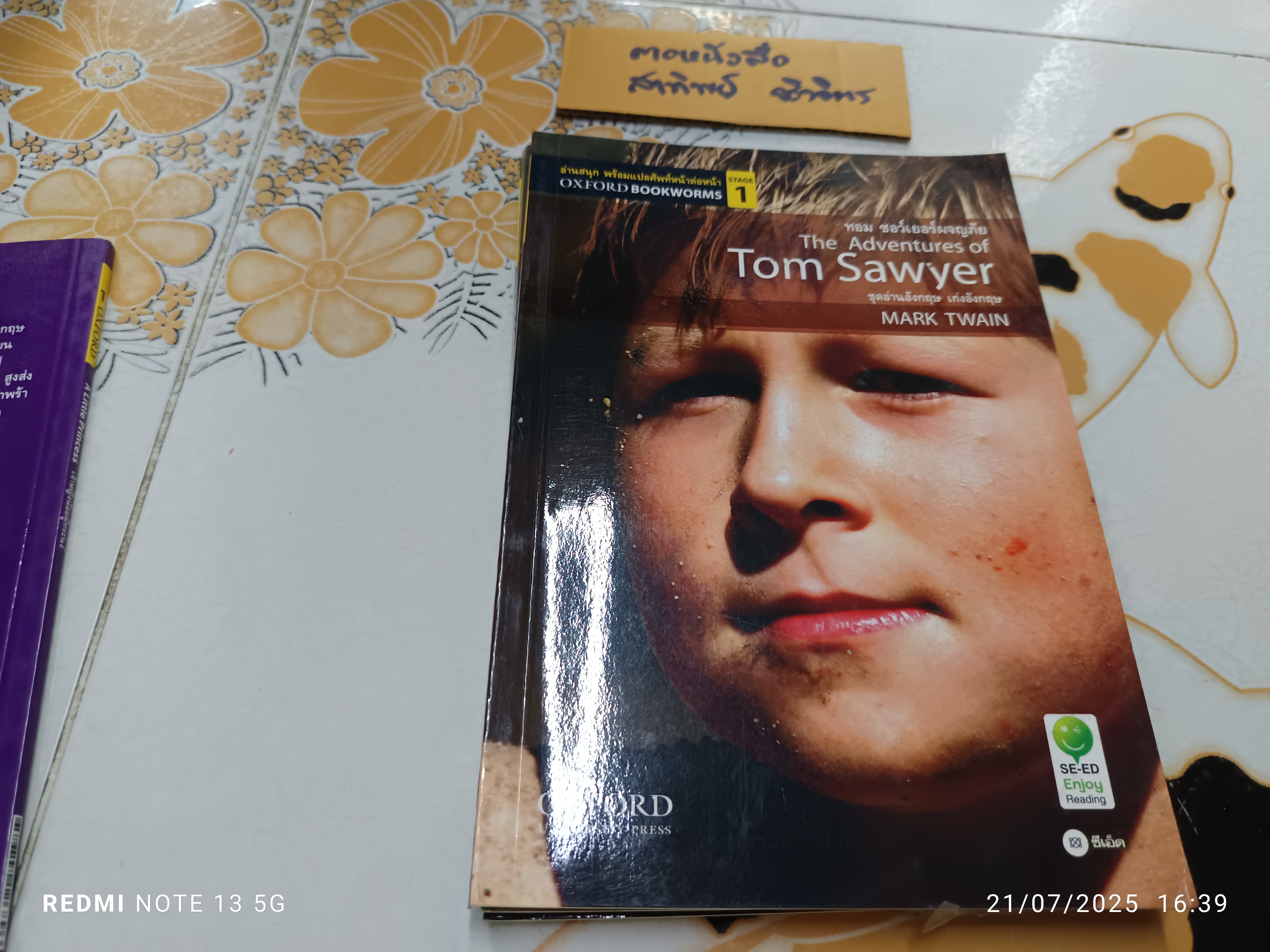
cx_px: 635
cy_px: 476
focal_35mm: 24
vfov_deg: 56.8
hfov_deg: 71.6
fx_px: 881
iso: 1176
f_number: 1.7
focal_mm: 5.31
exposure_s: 1/50
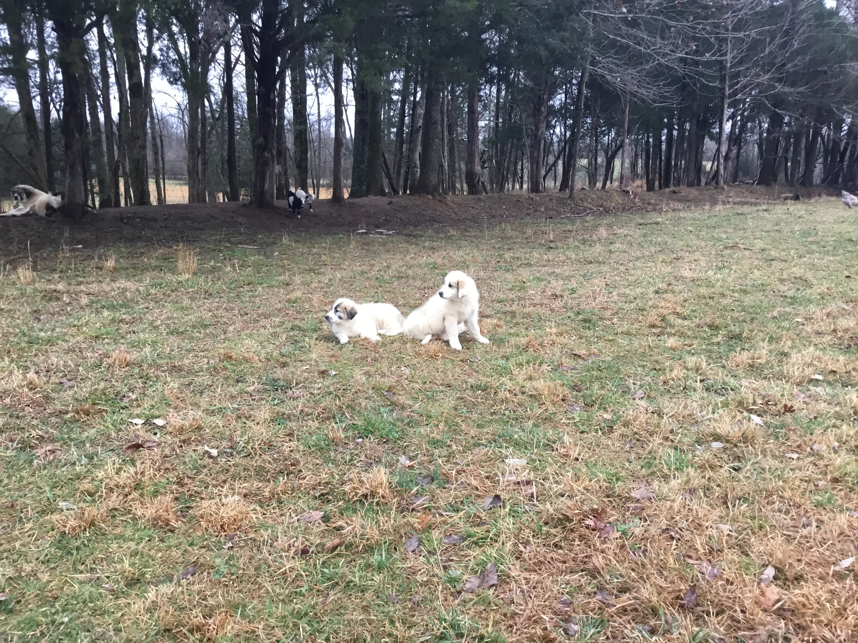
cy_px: 322
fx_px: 768
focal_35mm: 31
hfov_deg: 58.4
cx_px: 429
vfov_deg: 45.4
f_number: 2.4
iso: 32
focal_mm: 3.3
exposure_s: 1/40
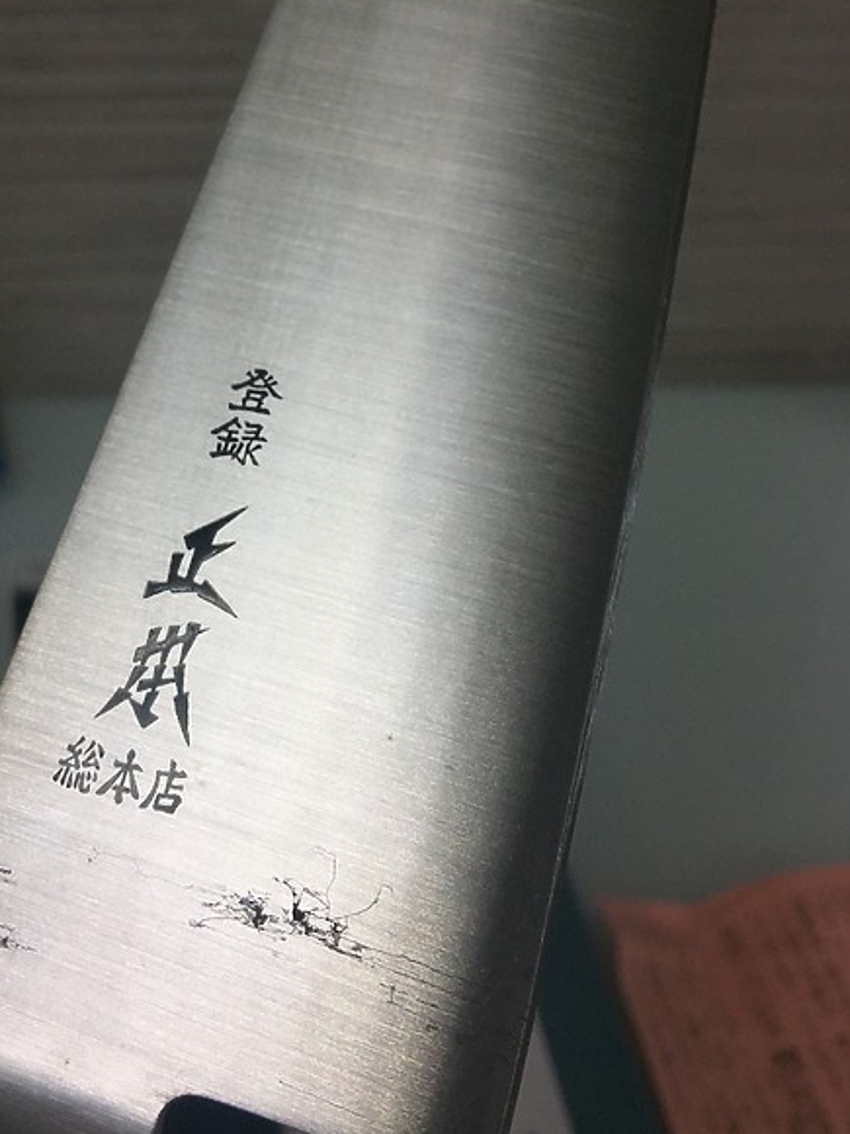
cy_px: 360
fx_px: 1572
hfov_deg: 30.1
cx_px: 289
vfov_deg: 39.1
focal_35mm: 48
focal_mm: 4.15
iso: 32
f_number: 2.2
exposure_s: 1/273
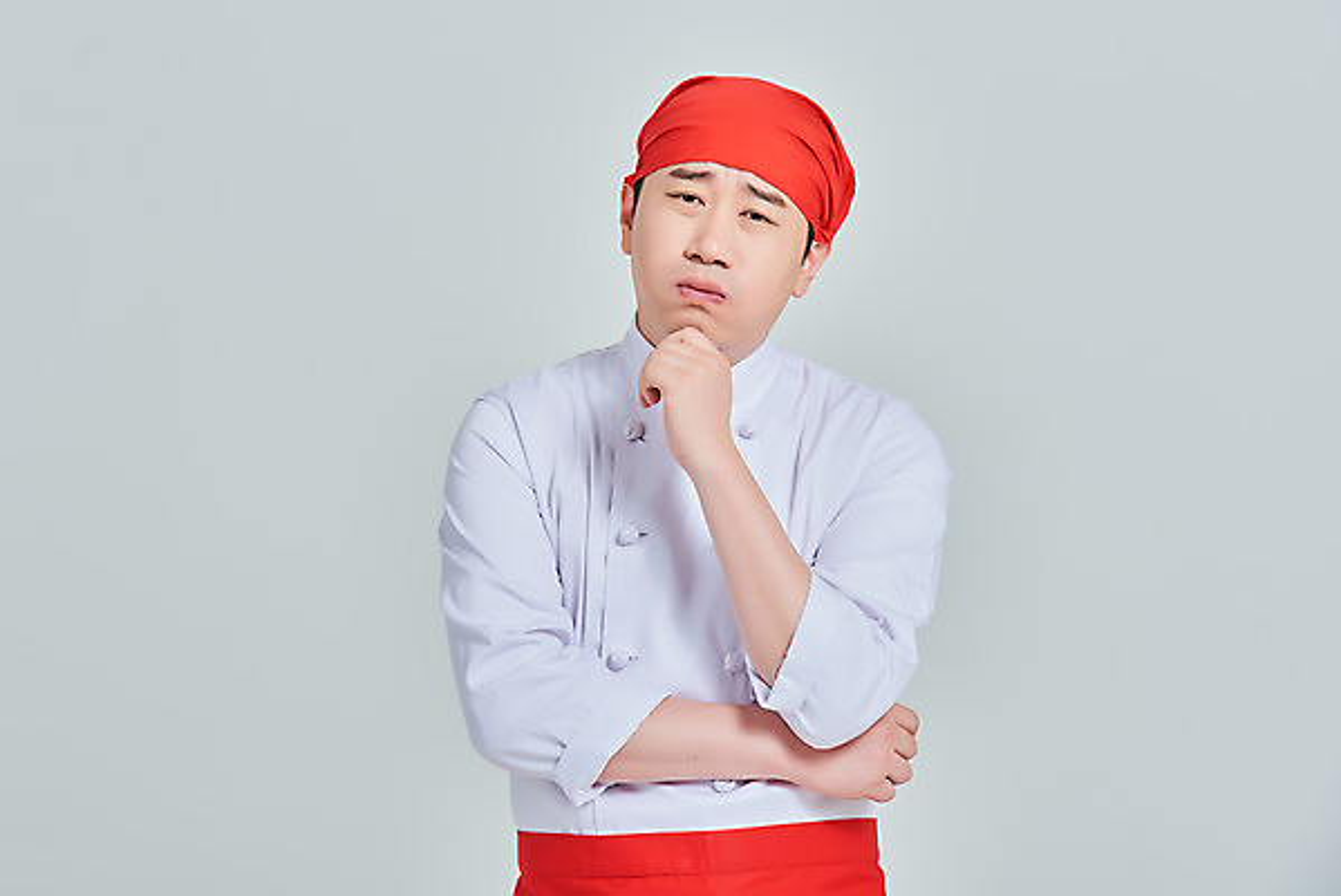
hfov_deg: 14.1
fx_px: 5404
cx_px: 670
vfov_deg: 9.5
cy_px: 448
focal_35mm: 145
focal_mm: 145
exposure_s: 1/125
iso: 100
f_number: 14
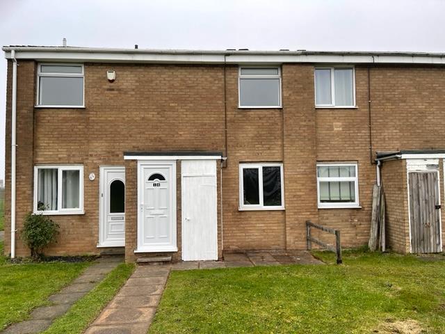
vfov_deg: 53.1
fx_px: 334
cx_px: 222
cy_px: 167
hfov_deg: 67.3
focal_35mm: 26
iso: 40
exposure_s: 1/121
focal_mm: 5.1
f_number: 1.6
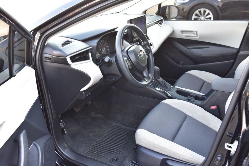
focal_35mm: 36
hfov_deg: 53.1
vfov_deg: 36.8
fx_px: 249
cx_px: 124
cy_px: 83
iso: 400
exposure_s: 1/20
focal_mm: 24
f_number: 6.3
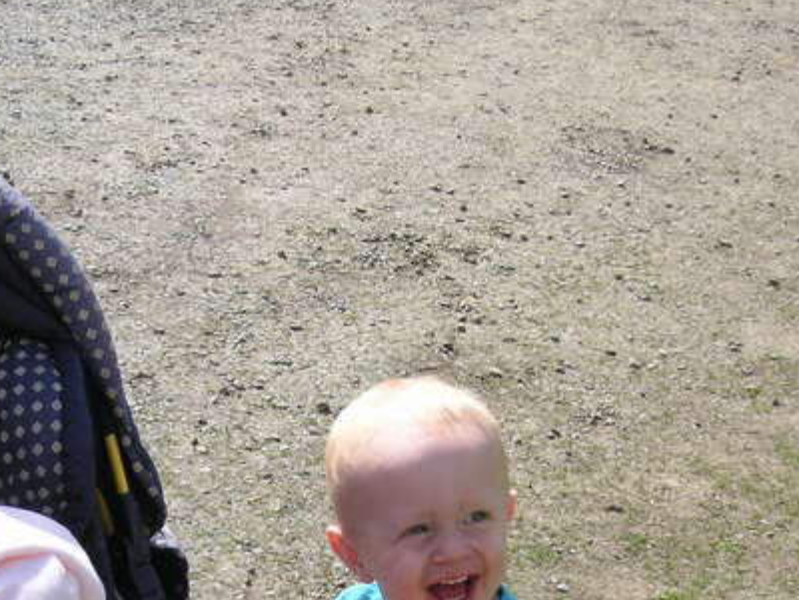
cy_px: 544
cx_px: 230
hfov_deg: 26.1
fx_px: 1708
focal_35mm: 74
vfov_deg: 19.5
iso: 50
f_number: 6.7
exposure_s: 1/180
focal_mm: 6.1
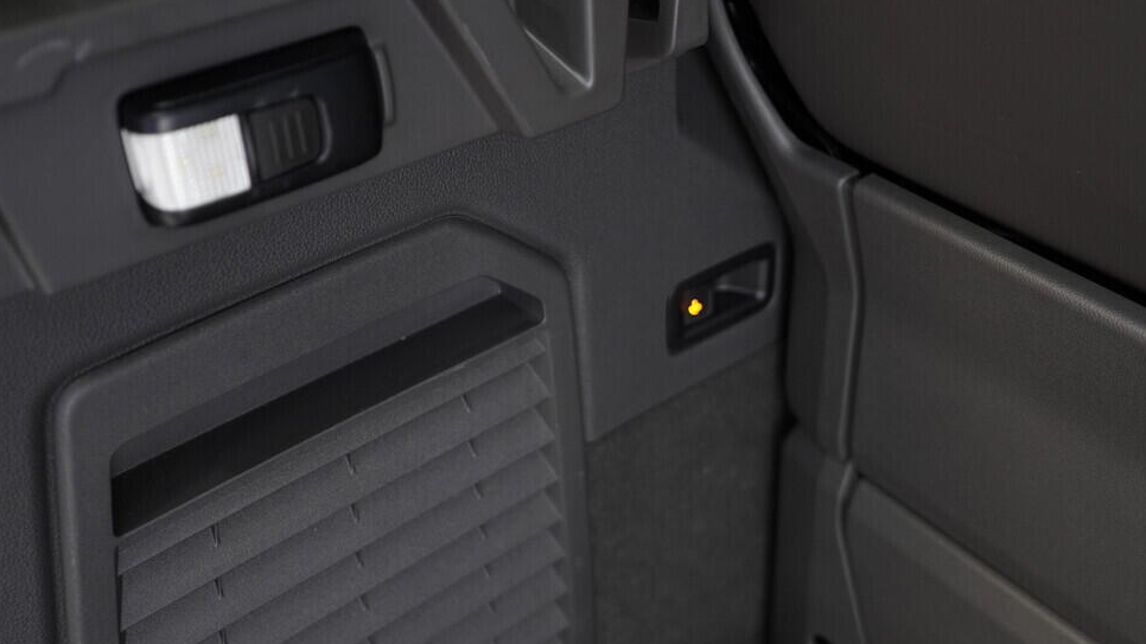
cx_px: 574
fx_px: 1215
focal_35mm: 40
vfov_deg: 29.6
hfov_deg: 50.5
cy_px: 250
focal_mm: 24
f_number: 2.8
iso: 640
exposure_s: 1/40
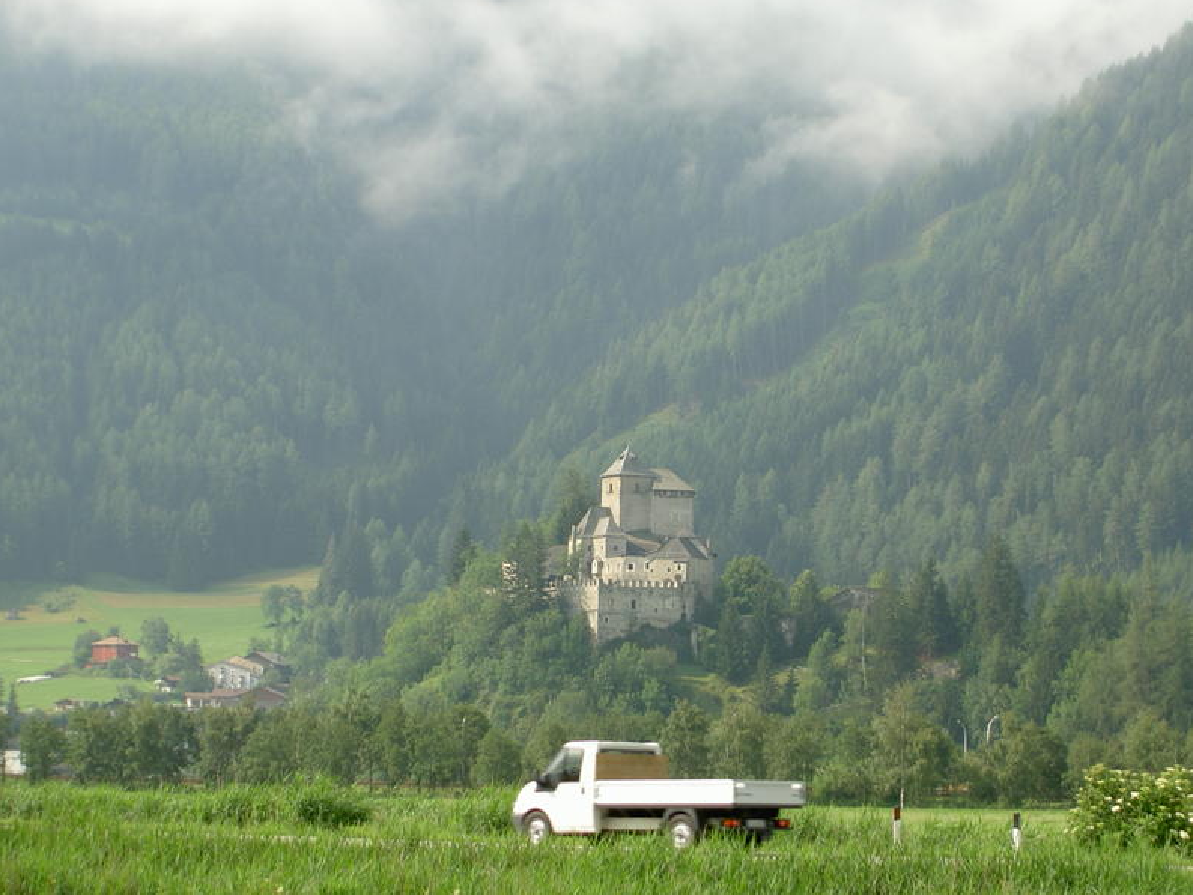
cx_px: 597
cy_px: 445
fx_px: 4067
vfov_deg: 12.6
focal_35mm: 118
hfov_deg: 16.7
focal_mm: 24
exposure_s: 1/200
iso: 50
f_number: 4.9
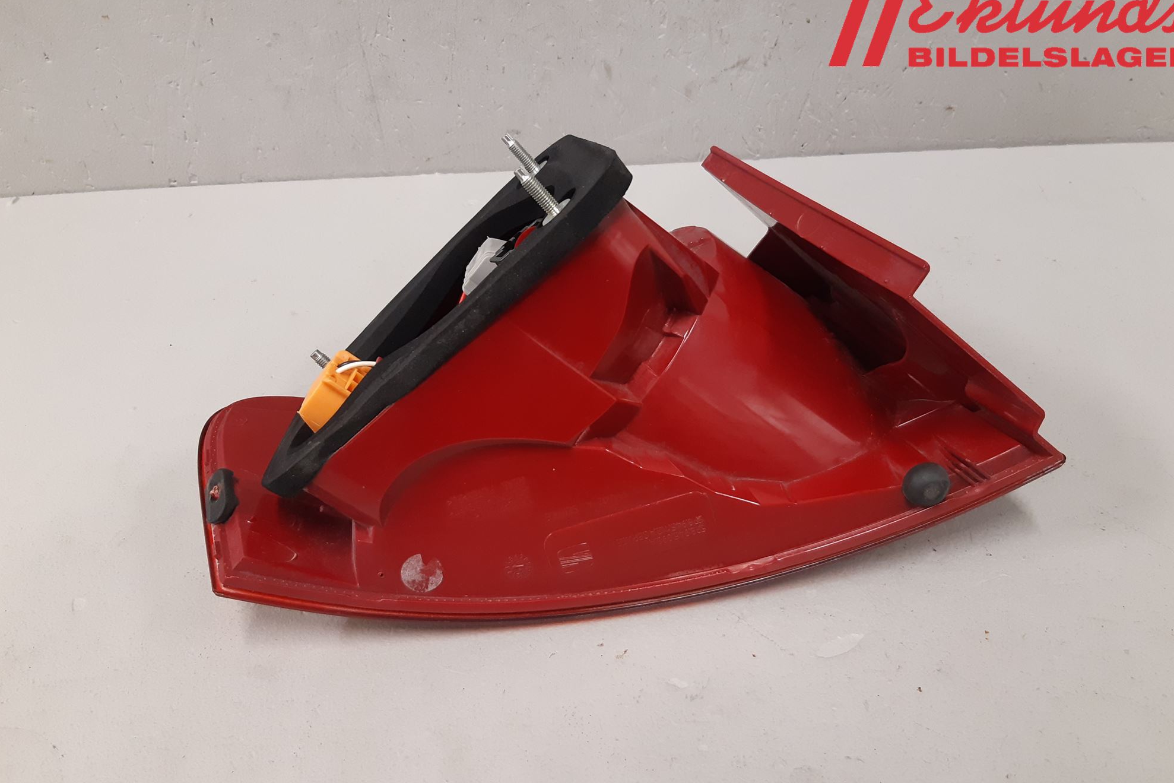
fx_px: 913
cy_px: 422
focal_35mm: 28
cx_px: 585
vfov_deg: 46.4
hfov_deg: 65.5
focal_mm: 3.93
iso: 200
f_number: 1.7
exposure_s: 1/50
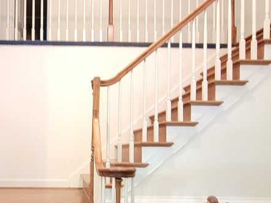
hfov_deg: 55.7
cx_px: 54
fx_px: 235
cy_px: 151
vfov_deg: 45.3
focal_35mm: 30
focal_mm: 2.2
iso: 640
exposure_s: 1/24
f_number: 2.2
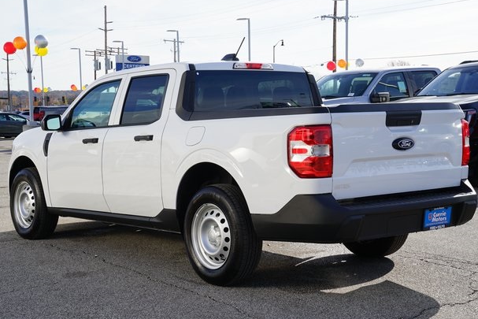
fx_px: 770
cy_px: 156
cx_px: 239
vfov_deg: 23.4
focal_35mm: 58
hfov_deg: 34.5
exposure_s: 1/80
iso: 100
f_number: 13
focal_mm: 55
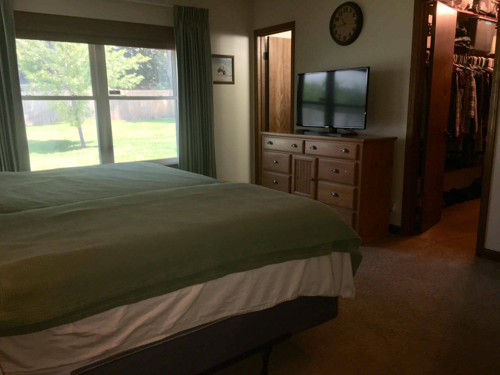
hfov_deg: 61.7
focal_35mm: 29
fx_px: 419
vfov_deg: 48.2
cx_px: 250
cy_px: 188
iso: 32
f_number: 2.2
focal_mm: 4.15
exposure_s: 1/30
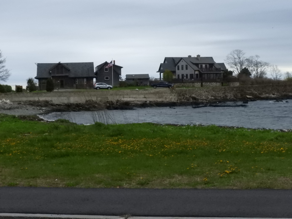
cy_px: 109
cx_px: 148
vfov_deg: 20.2
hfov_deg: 26.7
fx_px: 616
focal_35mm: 73
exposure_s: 1/1250
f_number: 8
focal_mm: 12.5
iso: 1600
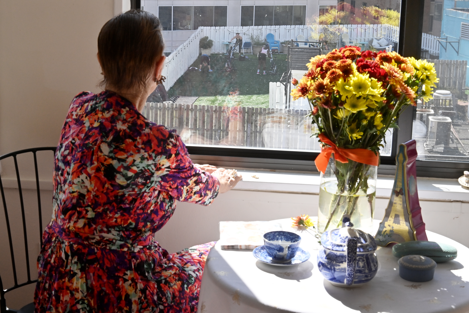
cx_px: 234
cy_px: 156
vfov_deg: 19.5
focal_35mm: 70
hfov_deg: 28.8
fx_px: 912
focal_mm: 70
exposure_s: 1/160
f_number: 22
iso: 1250
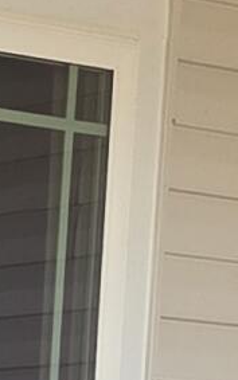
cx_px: -1198
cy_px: 751
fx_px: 2676
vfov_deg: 7.8
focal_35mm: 258
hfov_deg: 4.1
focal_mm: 5.4
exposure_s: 1/701
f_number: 1.8
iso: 80
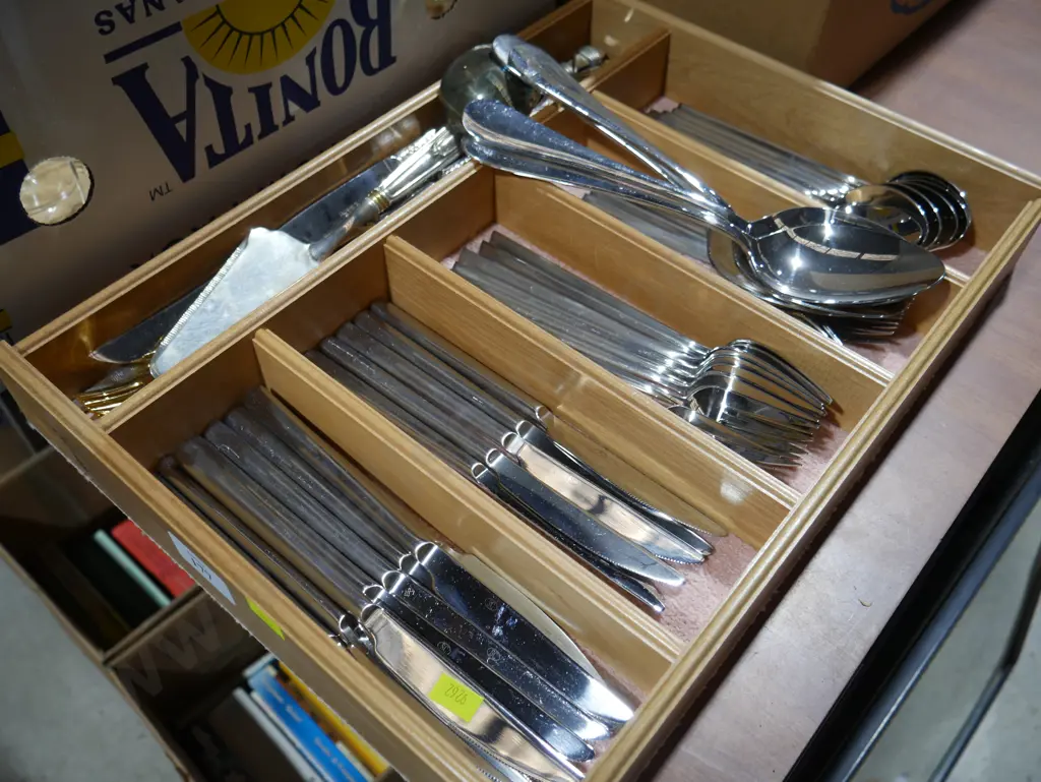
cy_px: 391
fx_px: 903
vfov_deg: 46.8
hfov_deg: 59.9
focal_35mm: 30
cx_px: 520
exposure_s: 1/80
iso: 200
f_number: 3.6
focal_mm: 15
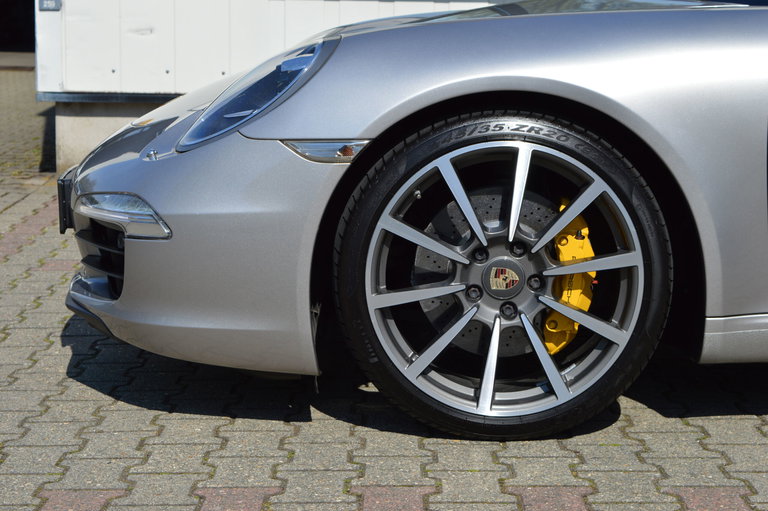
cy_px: 256
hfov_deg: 27.0
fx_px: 1599
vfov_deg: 18.2
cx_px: 384
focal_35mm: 75
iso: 100
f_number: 9
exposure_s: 1/320
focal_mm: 50
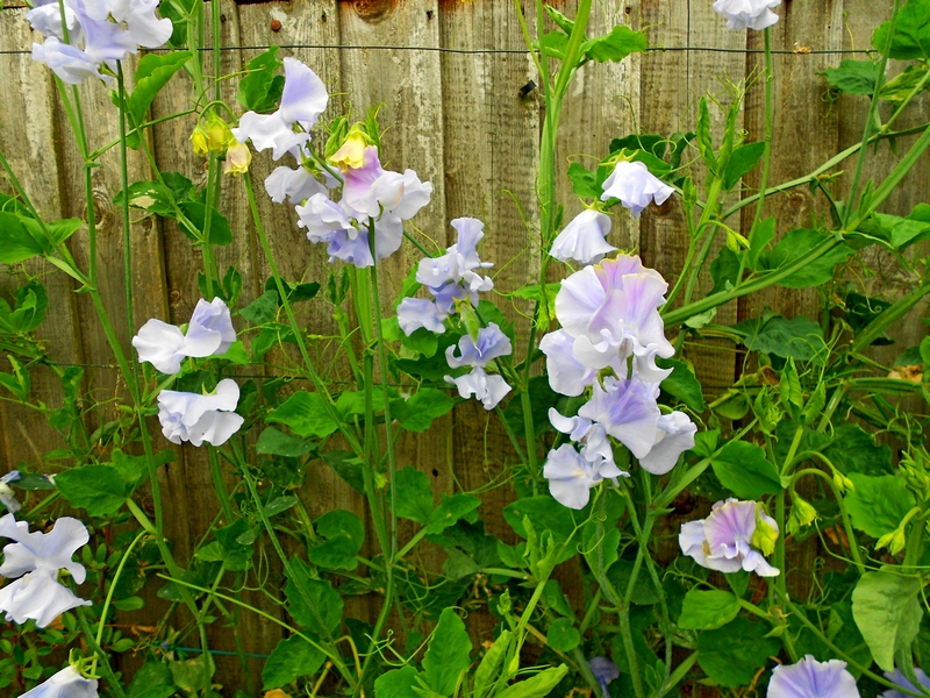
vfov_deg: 53.1
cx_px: 465
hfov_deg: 67.3
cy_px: 349
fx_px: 699
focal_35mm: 26
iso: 80
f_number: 3.2
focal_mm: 4.6
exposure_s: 1/80
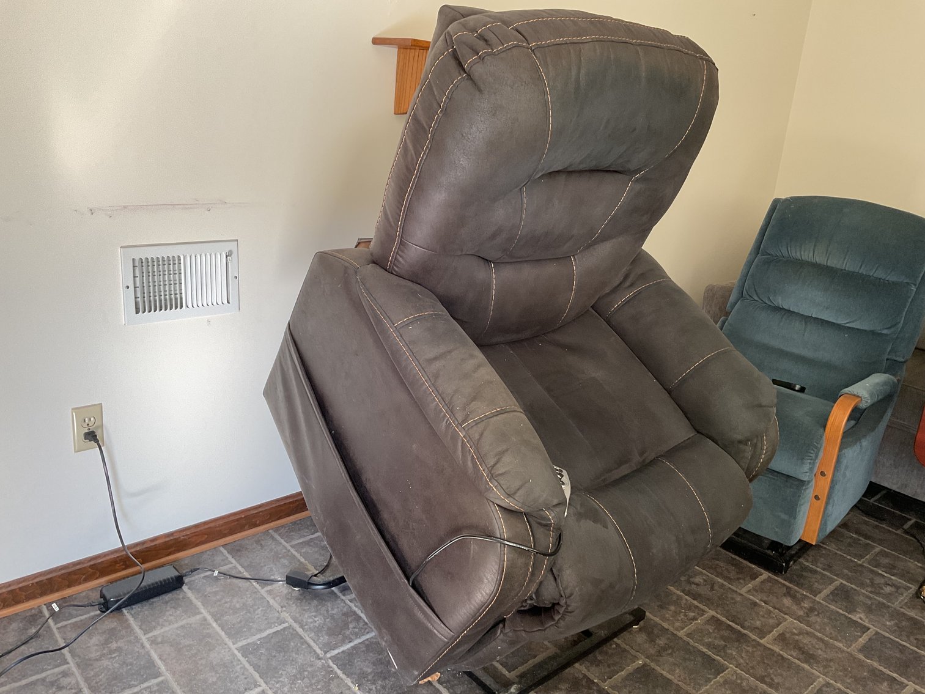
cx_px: 462
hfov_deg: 61.7
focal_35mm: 29
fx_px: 775
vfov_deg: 48.2
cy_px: 347
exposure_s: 1/60
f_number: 1.8
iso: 50
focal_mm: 3
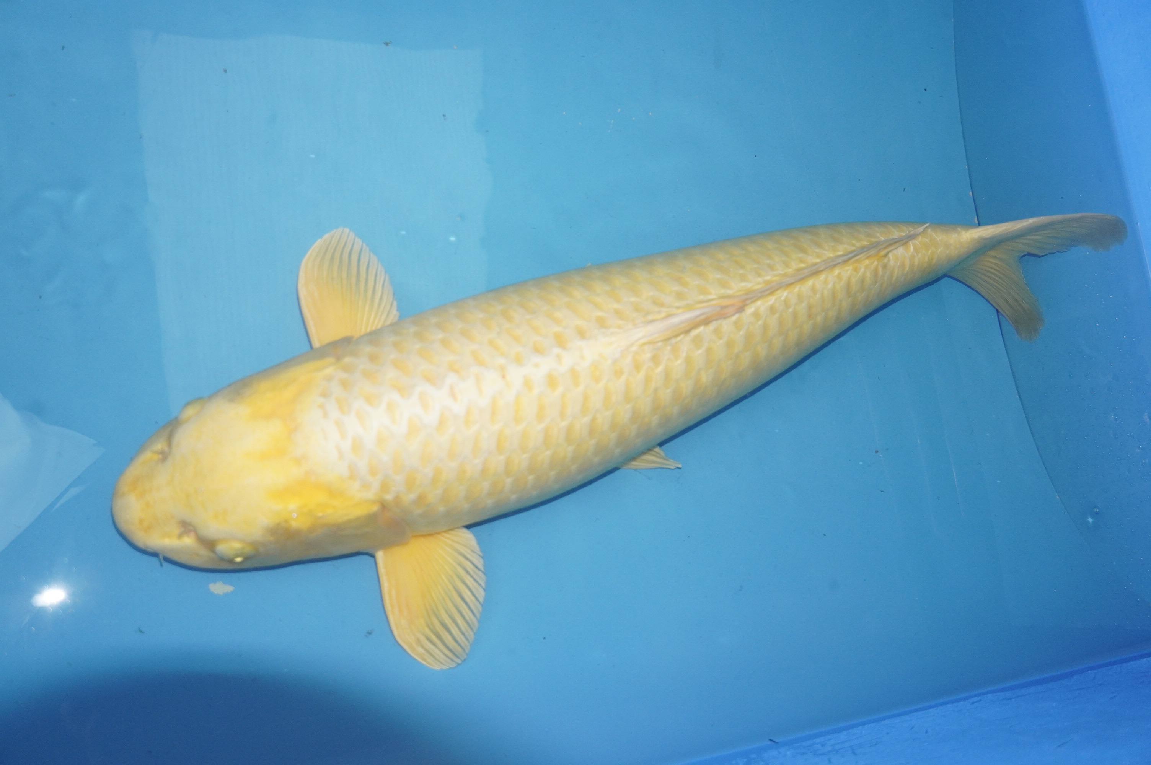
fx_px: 1198
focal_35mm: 38
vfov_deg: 35.4
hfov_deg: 51.3
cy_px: 382
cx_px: 576
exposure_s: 1/160
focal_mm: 25
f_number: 4
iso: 1250
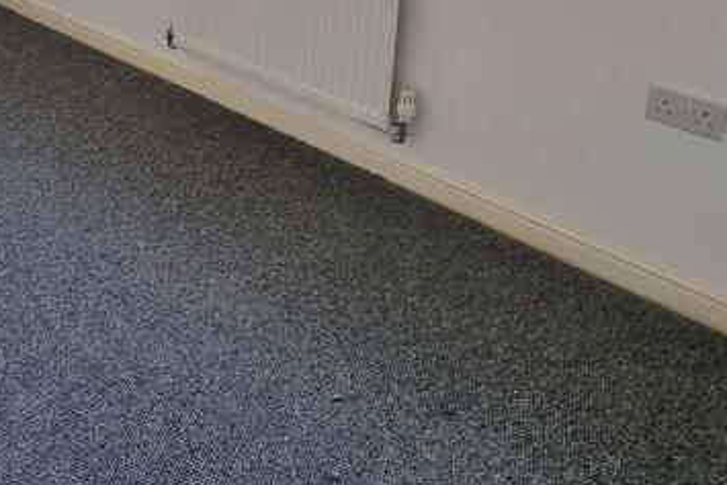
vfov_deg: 30.2
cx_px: 88
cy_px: -65
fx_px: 788
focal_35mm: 39
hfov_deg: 45.4
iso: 50
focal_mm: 2.2
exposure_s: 1/60.2
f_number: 2.2
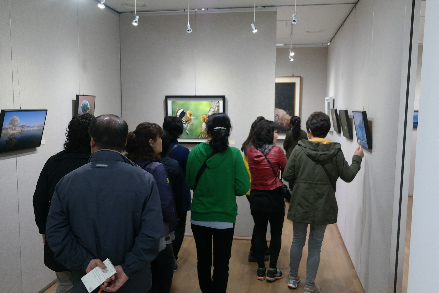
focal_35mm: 30
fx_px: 366
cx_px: 220
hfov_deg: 61.9
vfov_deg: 43.6
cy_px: 146
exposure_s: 1/40
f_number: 3.5
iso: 800
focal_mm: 20
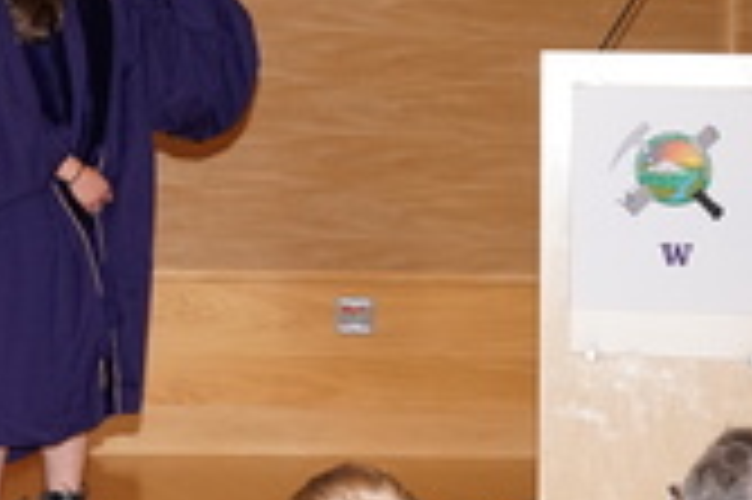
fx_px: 3193
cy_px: -106
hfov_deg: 13.0
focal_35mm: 153
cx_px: -187
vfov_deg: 8.8
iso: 1600
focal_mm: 54
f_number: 5
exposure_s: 1/100
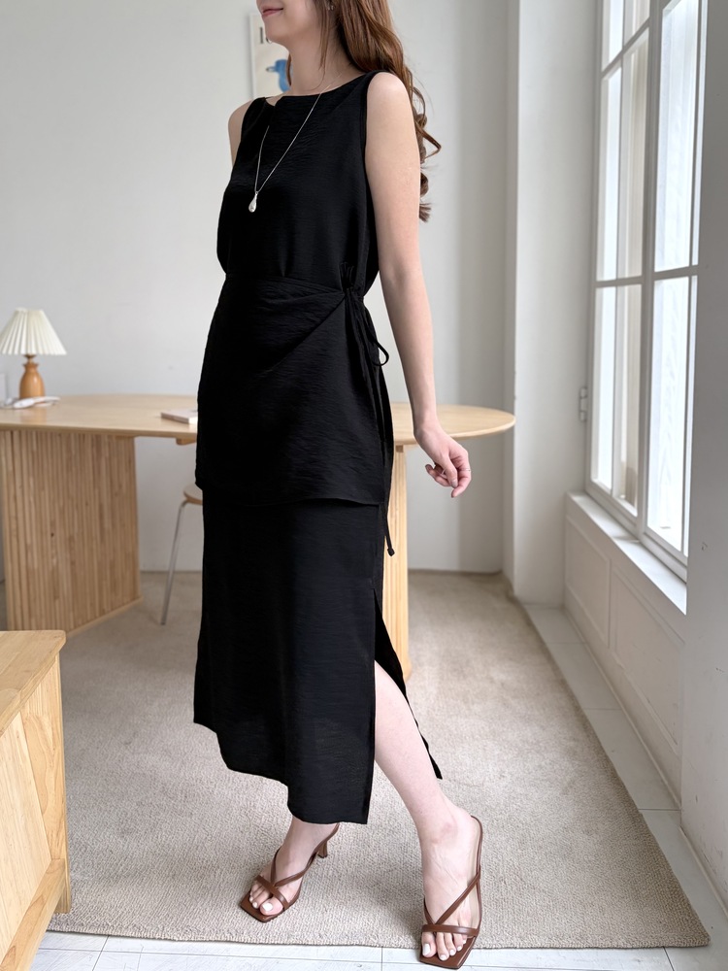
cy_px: 486
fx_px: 729
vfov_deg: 67.3
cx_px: 364
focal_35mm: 26
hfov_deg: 53.1
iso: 100
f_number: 1.6
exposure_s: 1/121
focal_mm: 5.96
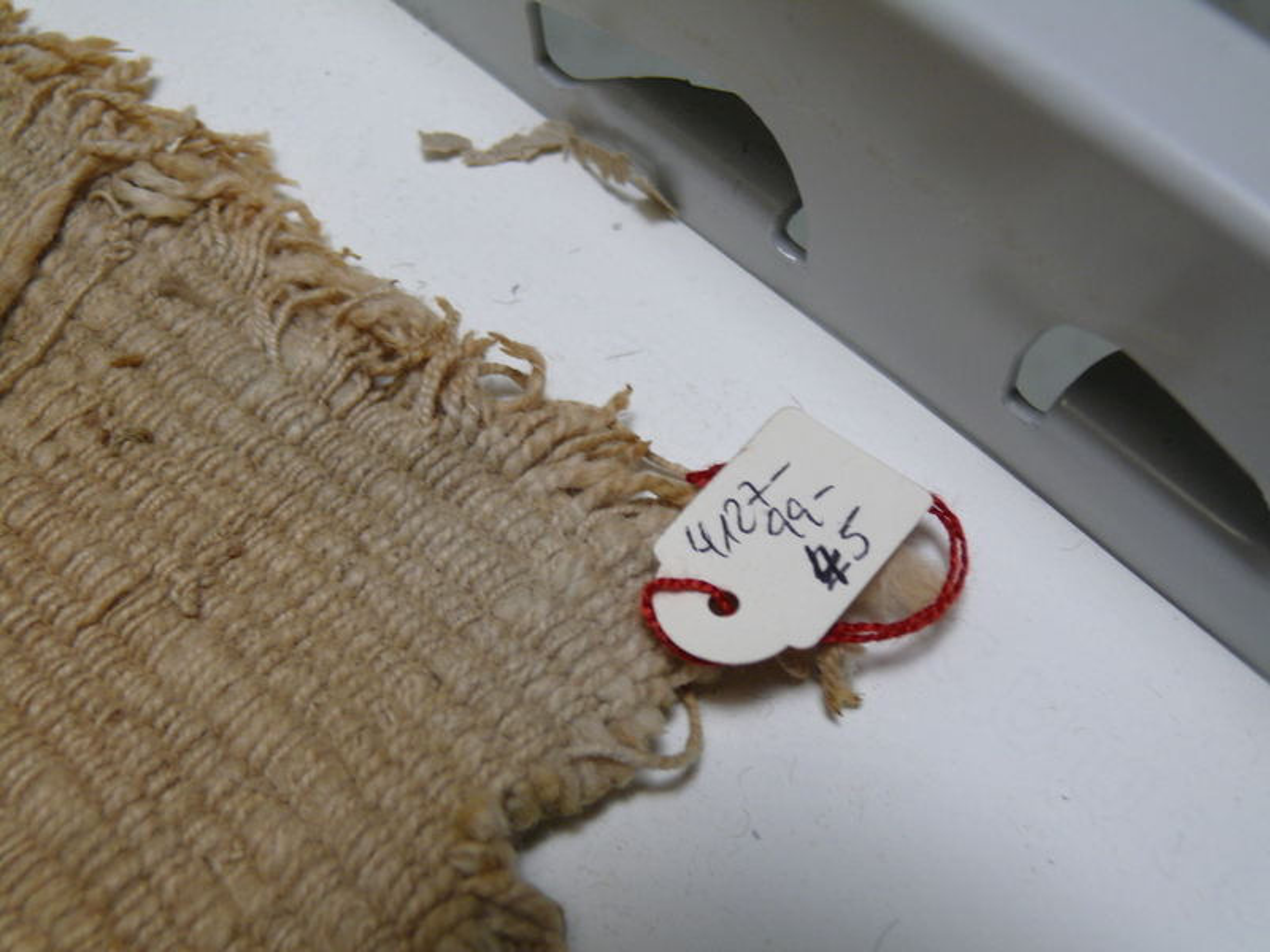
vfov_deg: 30.3
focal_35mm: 48
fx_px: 1761
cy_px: 476
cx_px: 635
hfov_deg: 39.7
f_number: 3.2
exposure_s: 1/30
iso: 125
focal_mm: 10.2
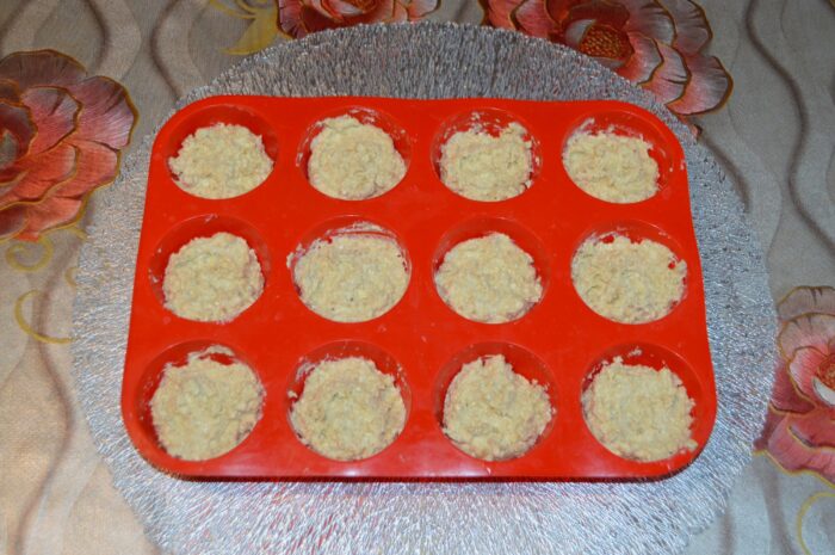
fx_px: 1043
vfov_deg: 29.8
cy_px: 278
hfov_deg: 43.6
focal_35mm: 45
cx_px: 418
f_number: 4.5
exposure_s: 1/60
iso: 720
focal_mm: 30
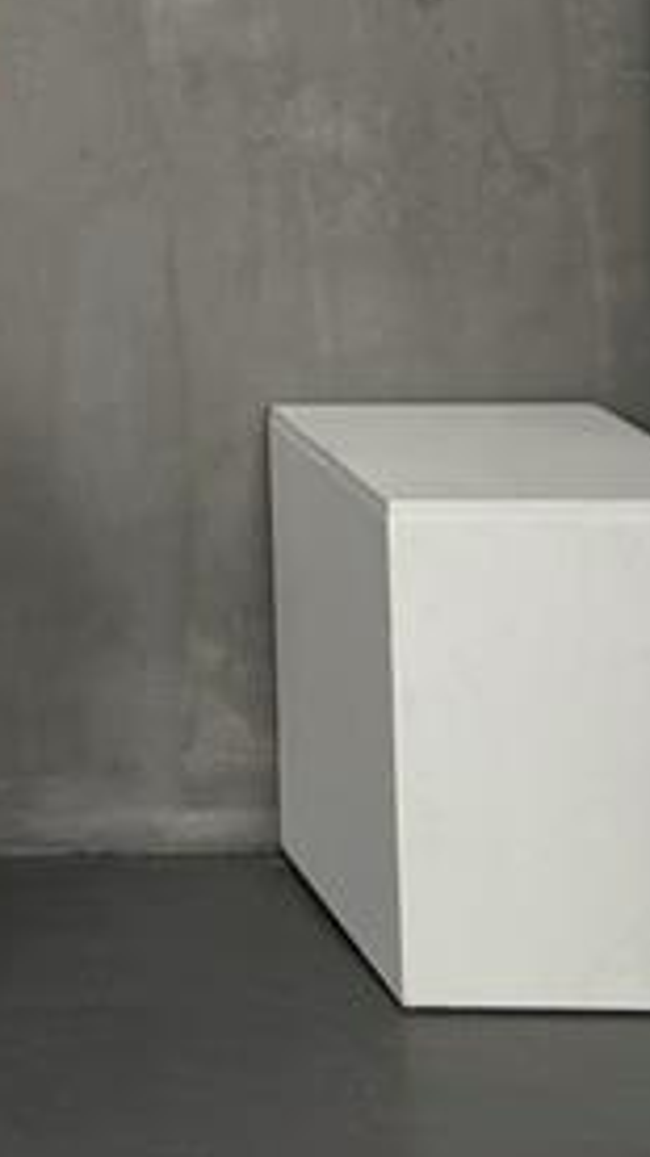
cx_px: -790
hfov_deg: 11.7
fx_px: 2730
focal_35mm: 89
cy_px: -277
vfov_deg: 21.9
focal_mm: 6.76
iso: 100
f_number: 1.78
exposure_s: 1/121
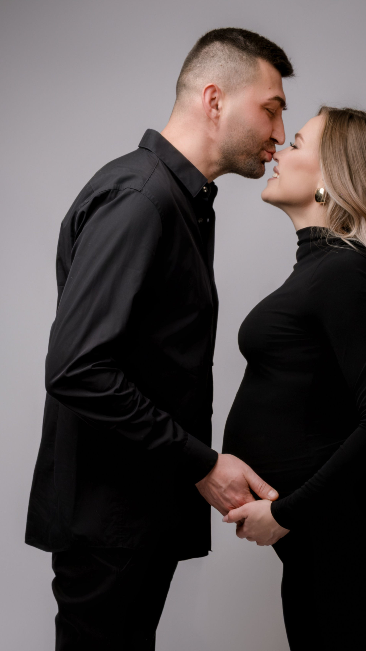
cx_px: 217
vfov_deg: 37.2
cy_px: 365
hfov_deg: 21.4
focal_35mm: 56
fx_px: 966
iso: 1250
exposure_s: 1/200
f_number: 14
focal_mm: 30
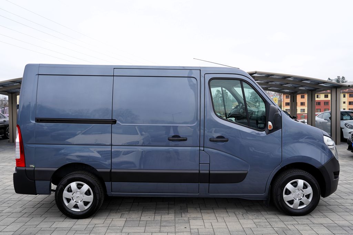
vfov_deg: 43.6
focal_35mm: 30
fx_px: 294
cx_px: 176
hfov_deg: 61.9
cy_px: 118
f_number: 5
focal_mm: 30
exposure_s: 1/100
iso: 100
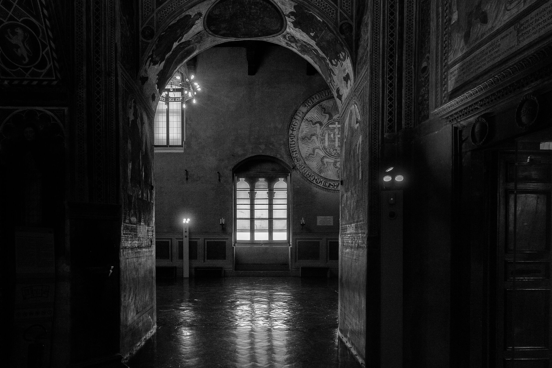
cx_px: 276
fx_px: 368
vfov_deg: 53.1
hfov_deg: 73.7
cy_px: 184
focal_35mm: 24
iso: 800
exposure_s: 1/100
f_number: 2.4
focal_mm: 8.8
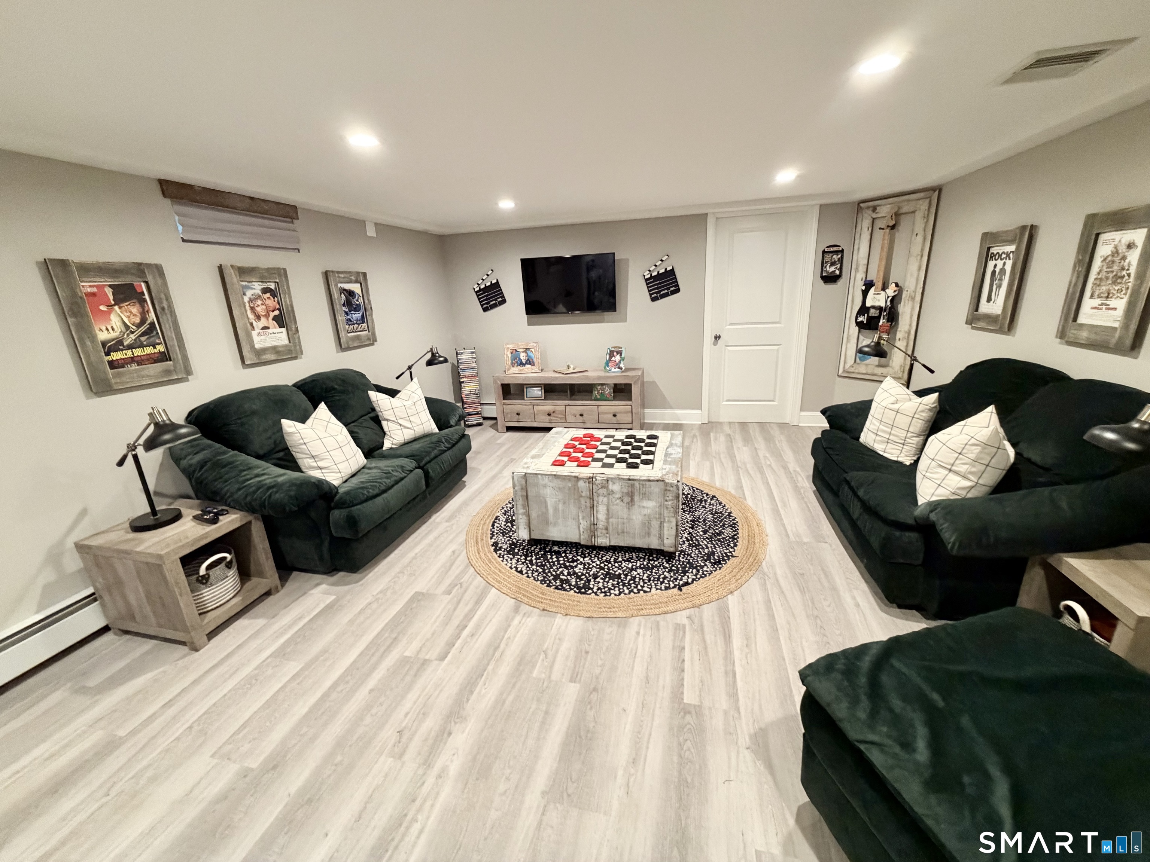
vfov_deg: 85.7
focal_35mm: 14
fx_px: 465
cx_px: 575
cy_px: 431
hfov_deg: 102.1
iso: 640
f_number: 2.2
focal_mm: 2.22
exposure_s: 1/60
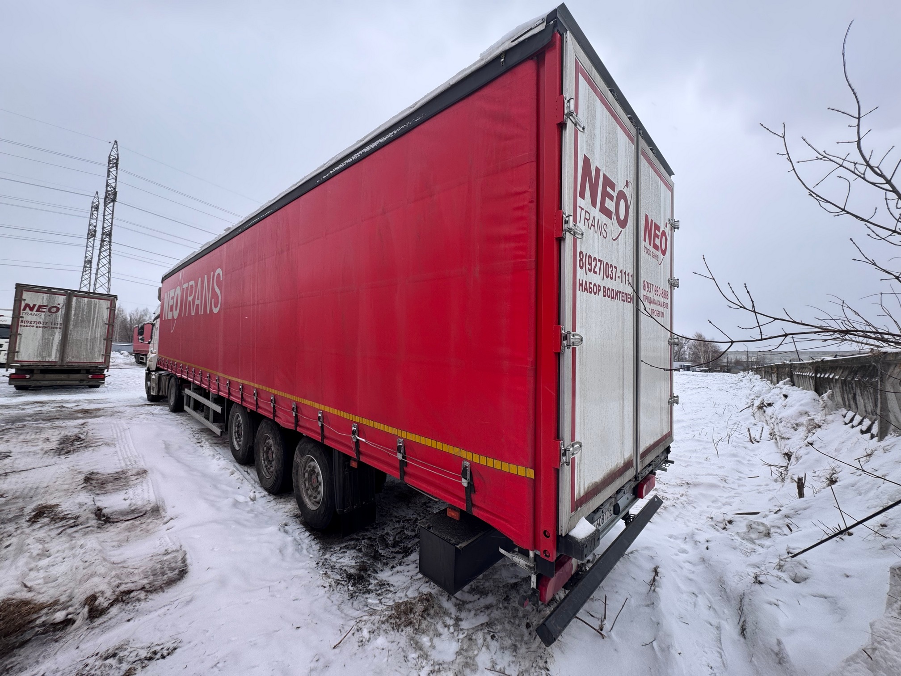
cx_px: 450
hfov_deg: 102.1
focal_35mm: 14
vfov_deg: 85.7
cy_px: 338
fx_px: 364
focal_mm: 2.22
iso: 40
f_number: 2.2
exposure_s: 1/297
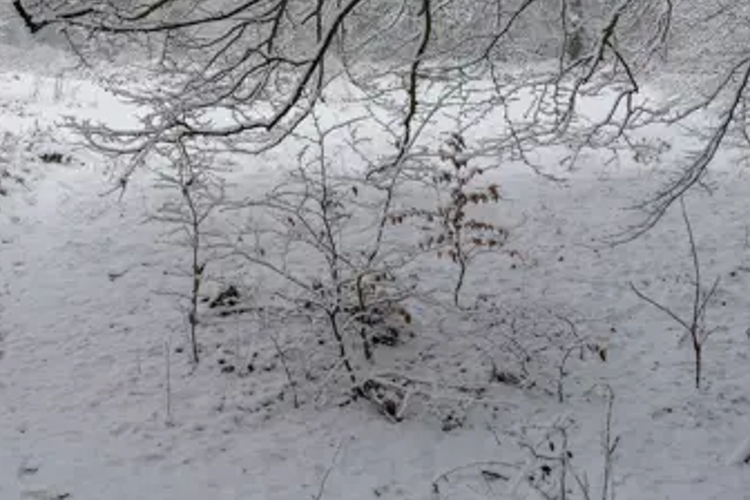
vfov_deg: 26.2
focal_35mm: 50
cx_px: 217
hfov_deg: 38.9
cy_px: 56
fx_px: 1042
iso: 125
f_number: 8
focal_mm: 28
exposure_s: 1/250
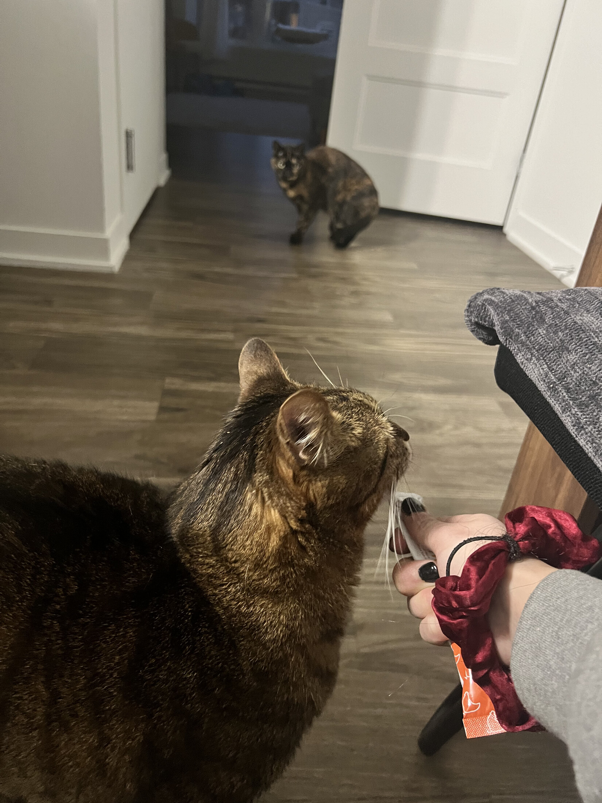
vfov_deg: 67.3
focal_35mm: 26
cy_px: 402
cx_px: 301
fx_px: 603
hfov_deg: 53.1
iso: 640
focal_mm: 5.7
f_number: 1.5
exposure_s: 1/30
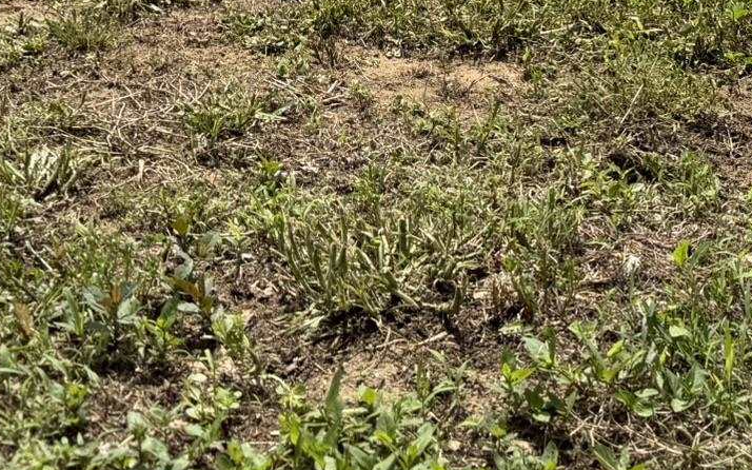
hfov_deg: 28.2
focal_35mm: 73
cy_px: -296
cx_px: 329
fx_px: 1496
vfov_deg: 15.9
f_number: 1.78
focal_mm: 6.76
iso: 80
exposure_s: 1/4167
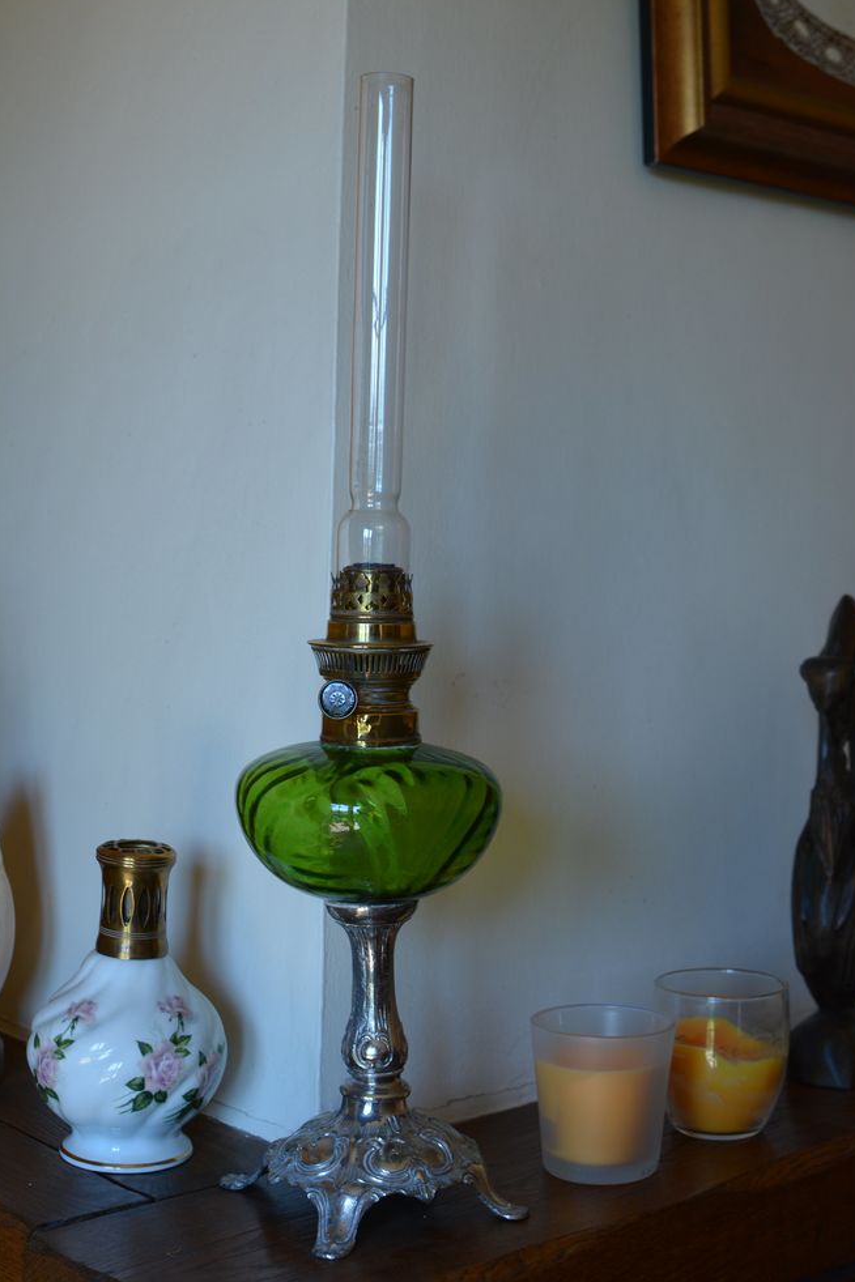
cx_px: 431
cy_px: 640
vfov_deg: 37.2
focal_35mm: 54
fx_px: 1906
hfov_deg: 25.3
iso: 400
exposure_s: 1/100
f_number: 5
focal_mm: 35
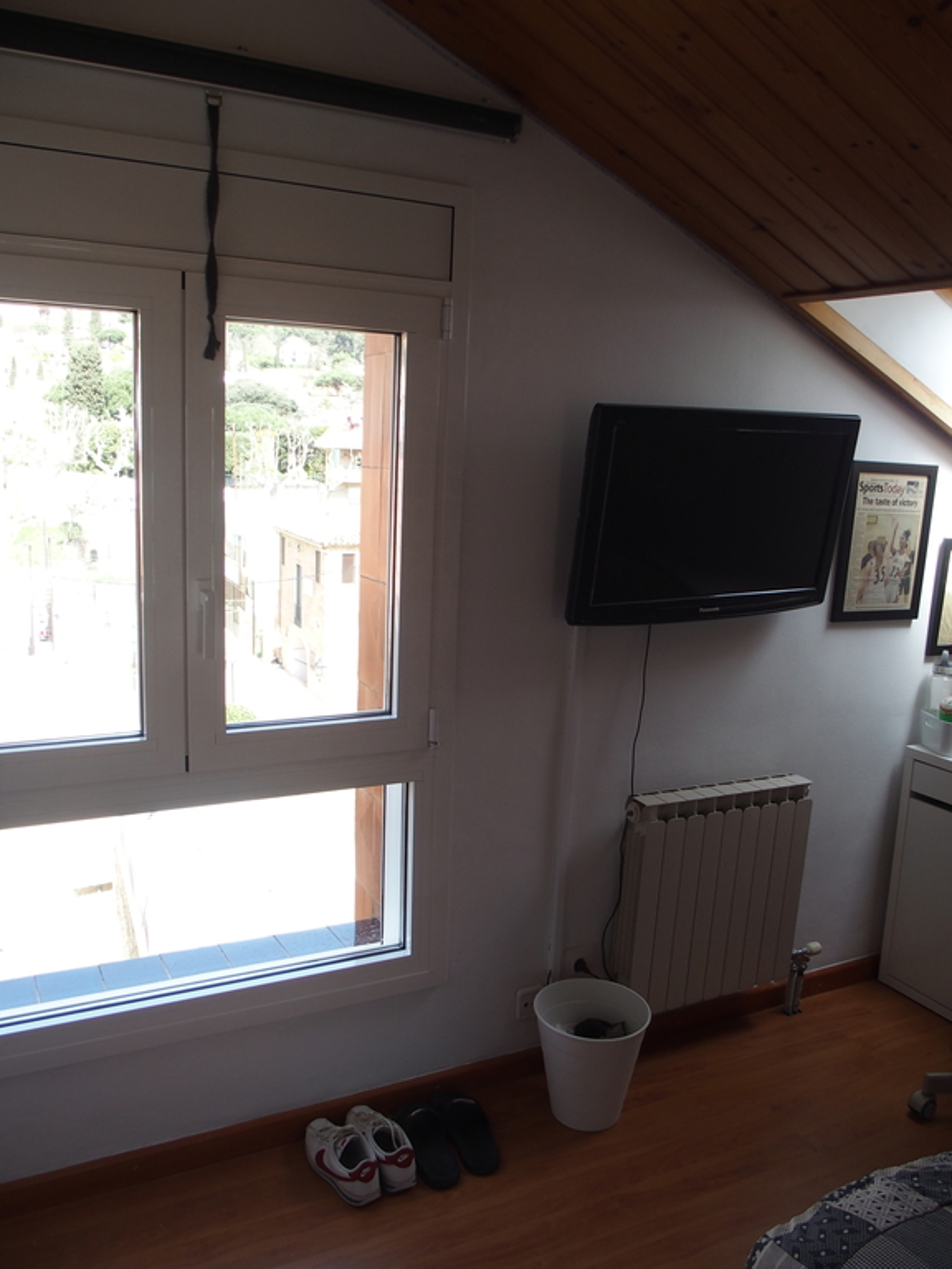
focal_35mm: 28
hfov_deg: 49.7
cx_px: 476
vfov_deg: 63.4
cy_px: 634
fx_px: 1027
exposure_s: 1/125
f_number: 3.2
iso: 100
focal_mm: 6
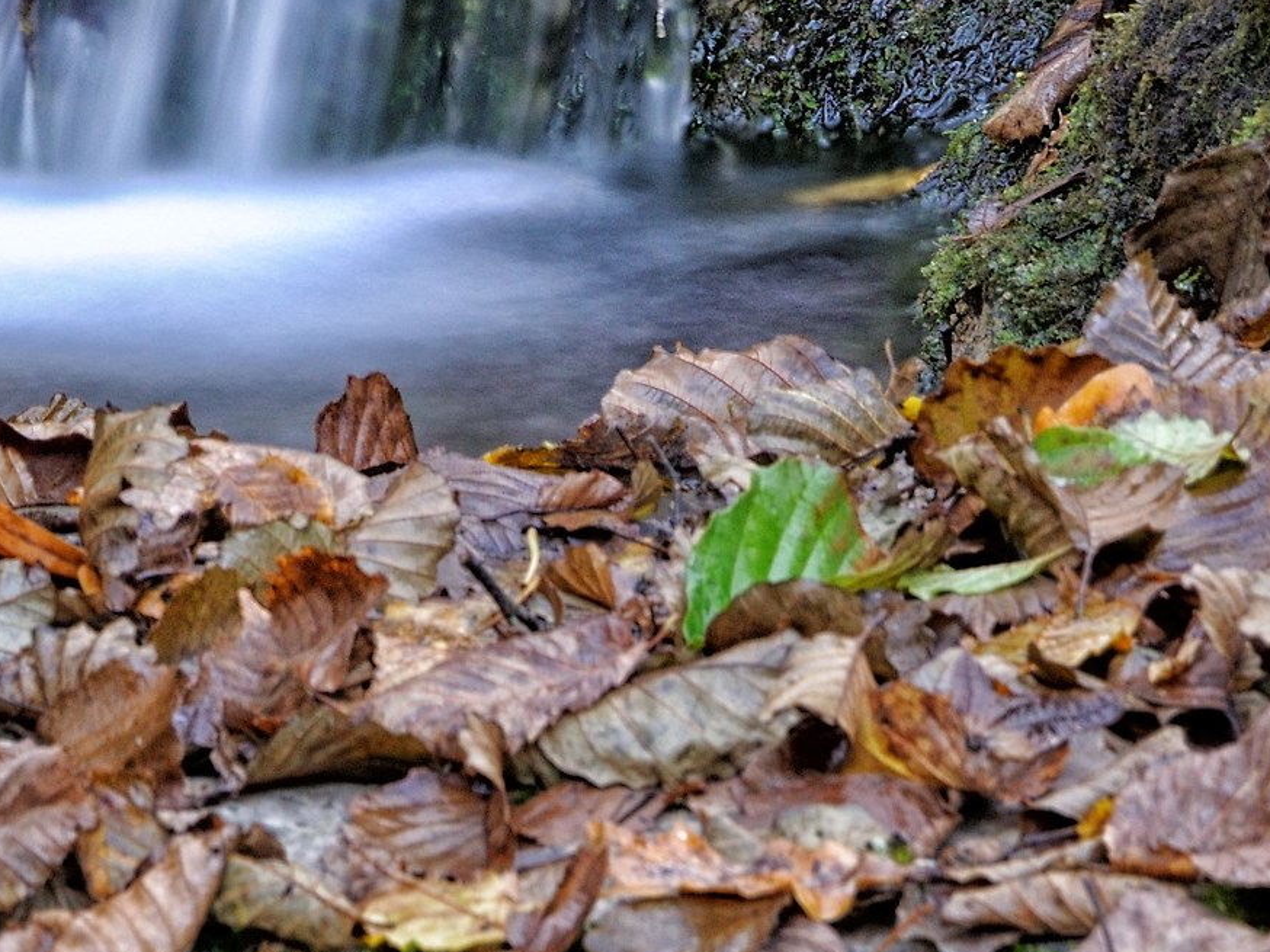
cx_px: -145
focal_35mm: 336
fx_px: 12336
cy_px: -19
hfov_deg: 5.9
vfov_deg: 4.4
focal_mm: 85
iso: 200
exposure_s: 5
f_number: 11
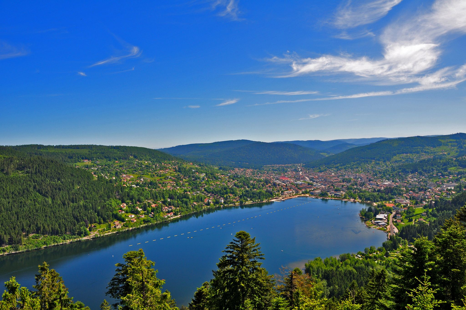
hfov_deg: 67.4
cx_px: 233
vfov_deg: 47.8
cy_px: 155
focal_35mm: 27
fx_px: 349
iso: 200
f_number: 10
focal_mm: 18
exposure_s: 1/250
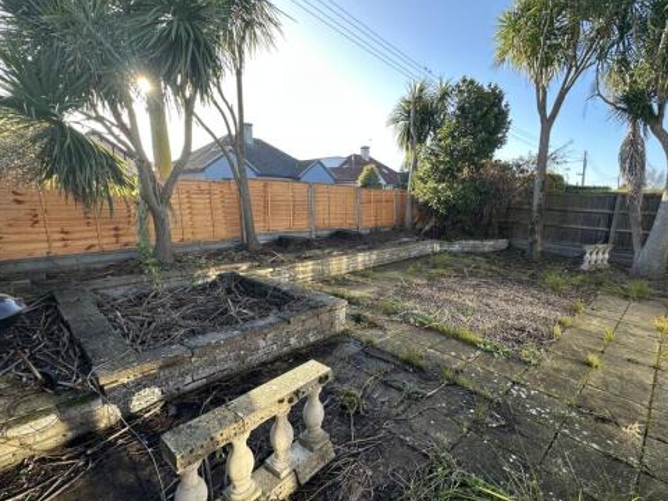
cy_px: 264
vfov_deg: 74.7
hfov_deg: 90.9
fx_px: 328
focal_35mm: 17
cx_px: 354
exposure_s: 1/167
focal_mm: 2.22
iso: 40
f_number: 2.2
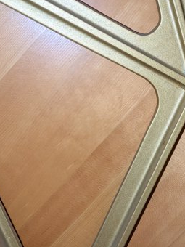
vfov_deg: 36.1
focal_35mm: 53
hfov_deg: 27.4
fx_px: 378
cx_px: 120
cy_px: 144
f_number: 1.89
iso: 318
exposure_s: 1/60
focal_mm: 5.43
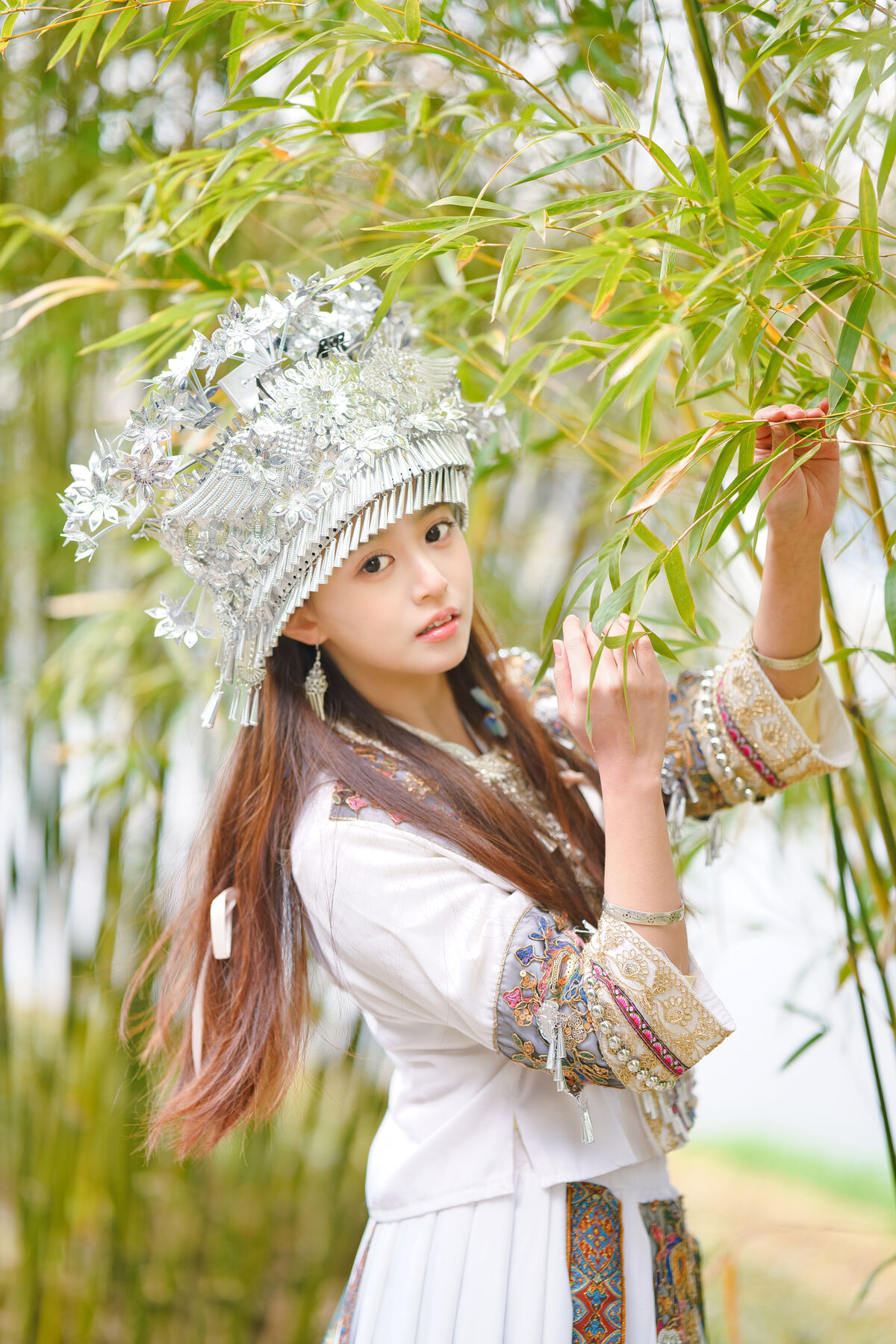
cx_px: 448
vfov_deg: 23.9
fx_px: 3172
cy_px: 672
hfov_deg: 16.1
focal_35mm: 85
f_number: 1.4
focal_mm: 85
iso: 100
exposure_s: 1/800
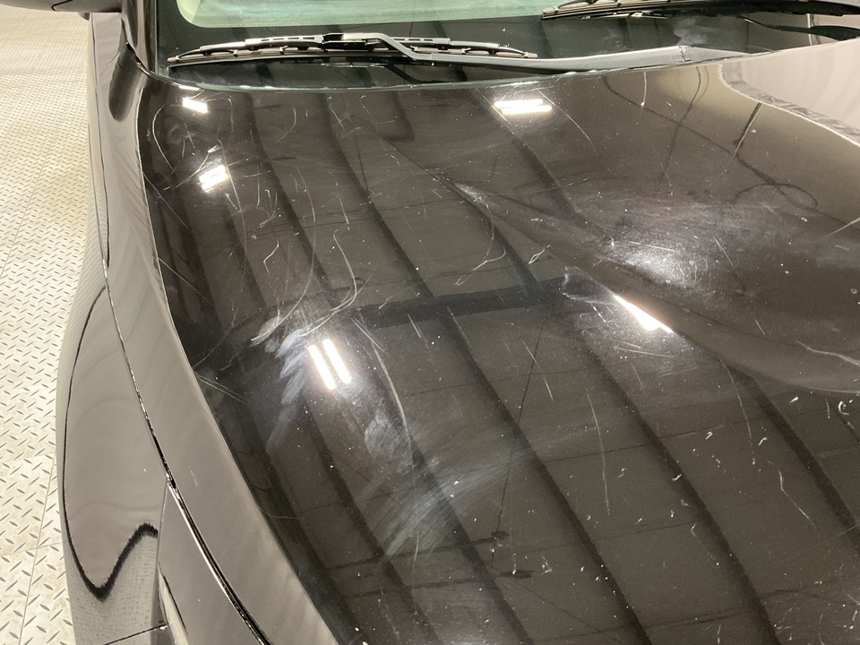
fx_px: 720
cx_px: 430
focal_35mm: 29
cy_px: 322
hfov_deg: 61.7
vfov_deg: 48.2
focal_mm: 3
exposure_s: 1/40
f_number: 1.8
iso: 320
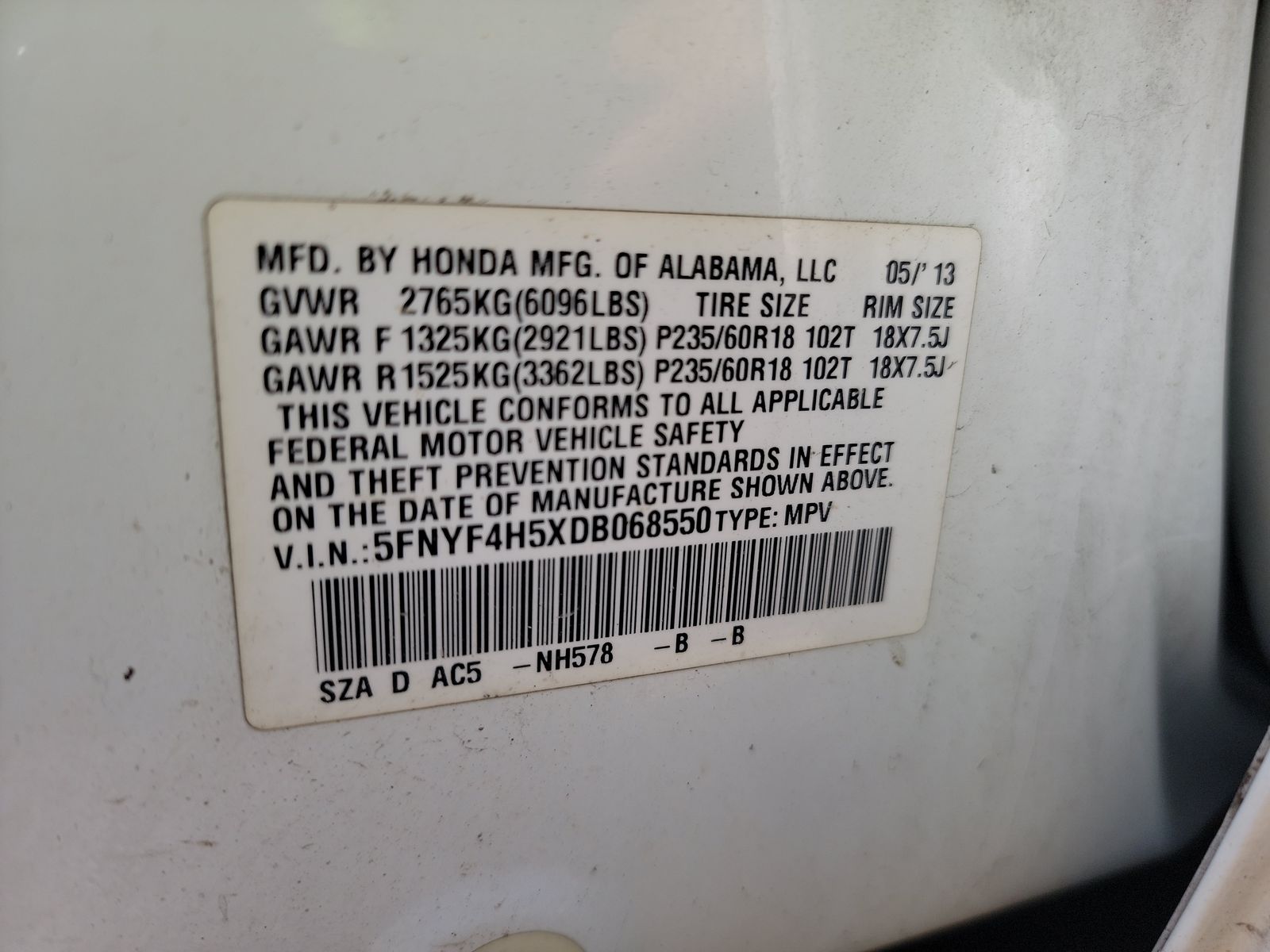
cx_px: 635
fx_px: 881
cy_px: 476
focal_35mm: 24
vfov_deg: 56.8
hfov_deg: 71.6
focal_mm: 6.7
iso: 50
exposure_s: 1/194
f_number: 1.8
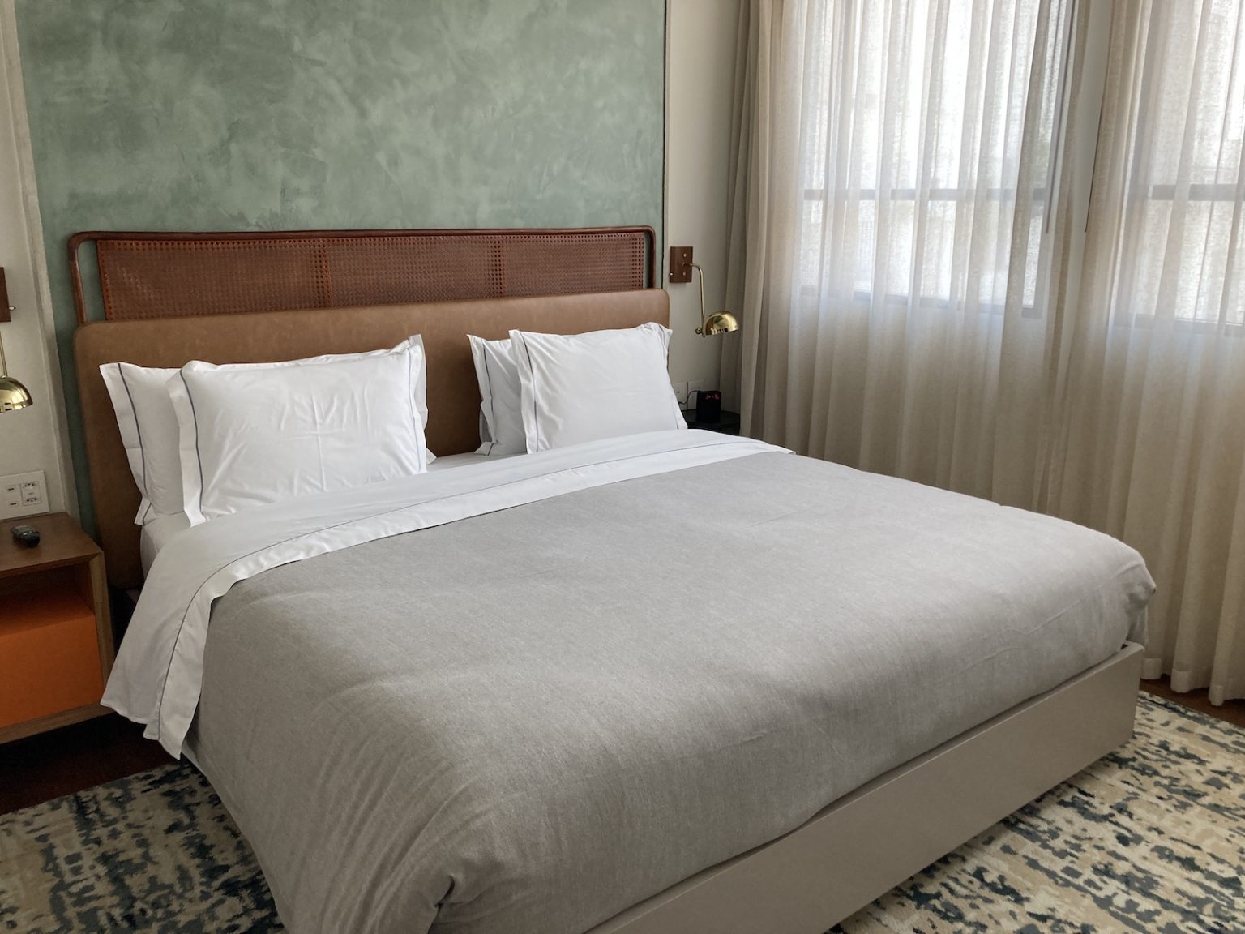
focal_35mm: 28
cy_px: 467
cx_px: 622
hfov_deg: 63.4
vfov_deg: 49.7
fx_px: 1007
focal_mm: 3.99
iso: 80
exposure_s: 1/92
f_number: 1.8
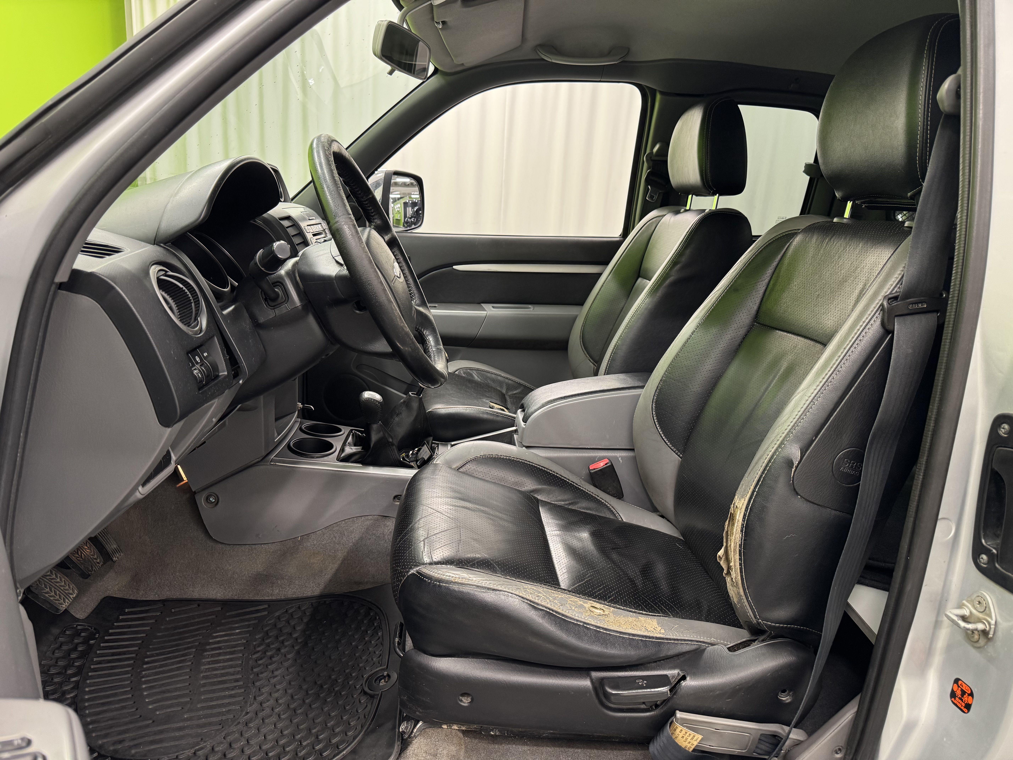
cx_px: 506
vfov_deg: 56.8
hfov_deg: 71.6
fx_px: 702
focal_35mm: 24
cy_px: 380
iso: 250
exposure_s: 1/50
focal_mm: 6.76
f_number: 1.78
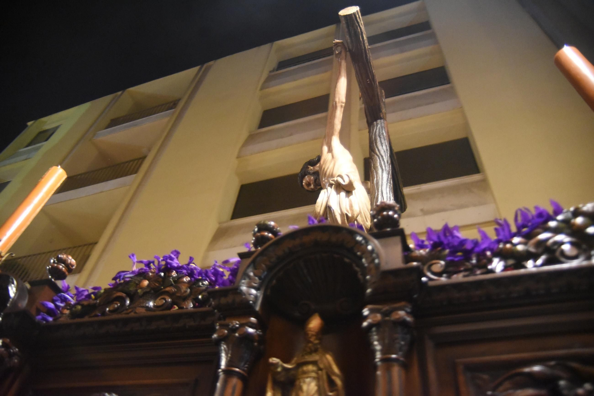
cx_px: 297
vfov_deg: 45.0
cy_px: 198
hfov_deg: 63.6
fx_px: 479
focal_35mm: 29
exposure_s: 1/30
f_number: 3.5
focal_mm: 29
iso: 9000
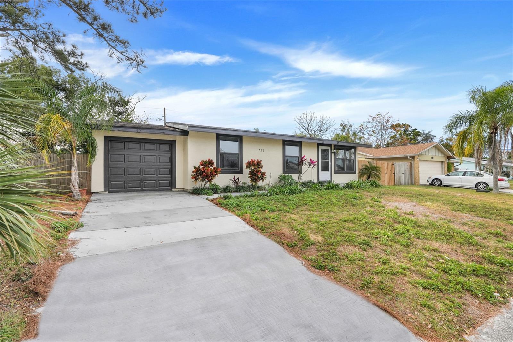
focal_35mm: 16
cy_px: 171
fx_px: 228
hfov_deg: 96.8
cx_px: 256
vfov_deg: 73.7
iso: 250
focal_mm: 16
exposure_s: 1/50
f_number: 9
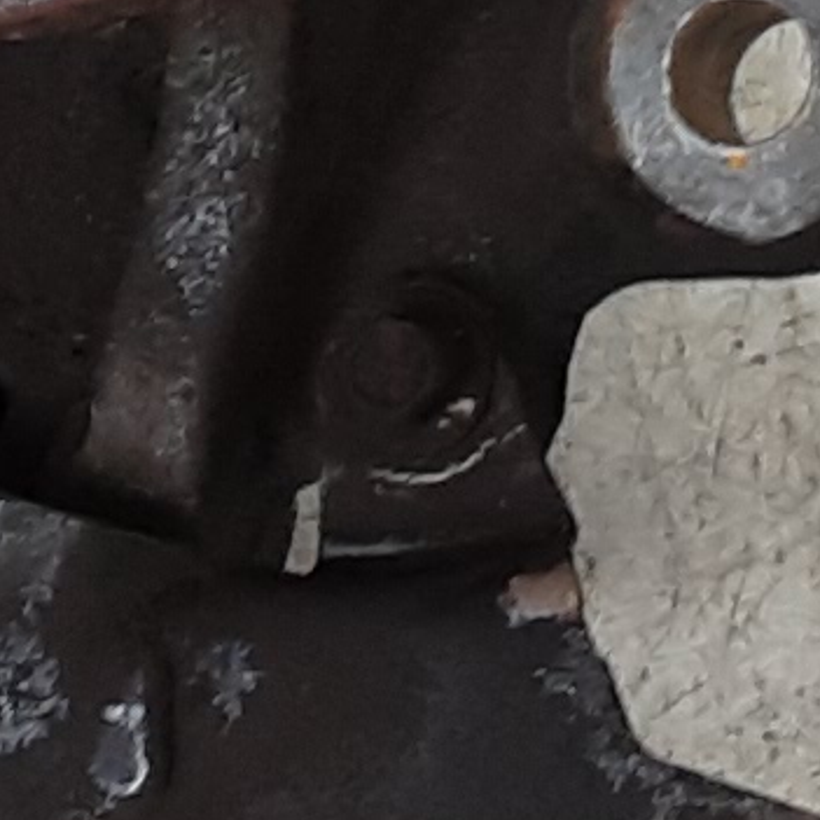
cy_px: -178
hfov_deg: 7.9
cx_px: 203
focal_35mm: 222
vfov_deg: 7.8
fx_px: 5950
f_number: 1.9
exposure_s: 1/50
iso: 50
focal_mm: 2.91
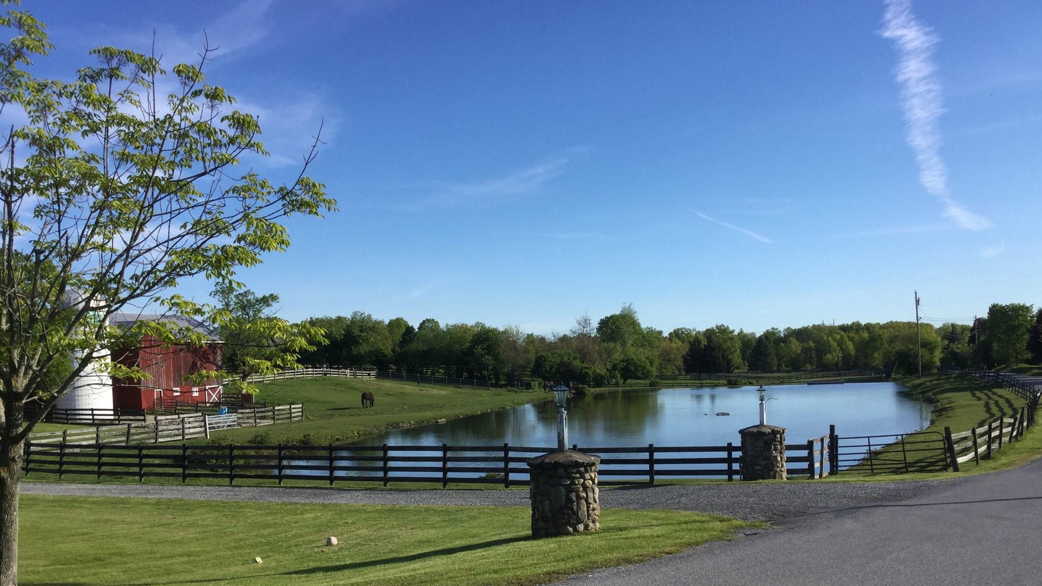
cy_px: 387
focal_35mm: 34
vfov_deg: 34.4
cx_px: 522
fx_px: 939
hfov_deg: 58.0
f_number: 2.4
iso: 25
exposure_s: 1/1031
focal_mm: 3.3
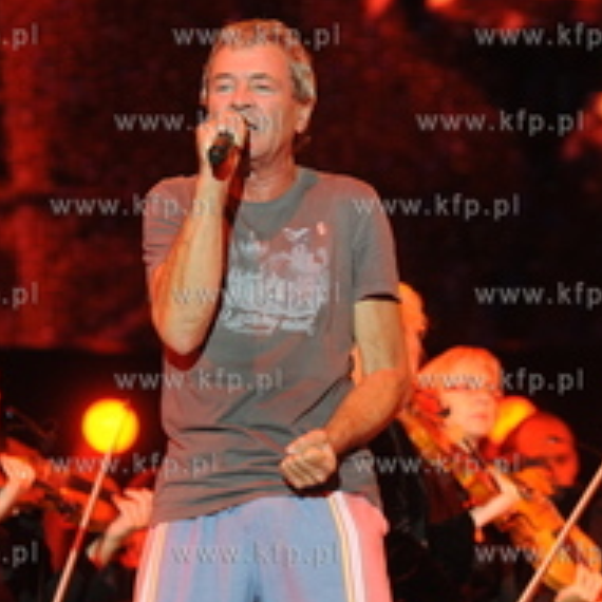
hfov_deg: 4.9
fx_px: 7024
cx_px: 368
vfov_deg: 4.9
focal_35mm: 357
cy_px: 336
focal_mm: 200
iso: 1600
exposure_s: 1/125
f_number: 5
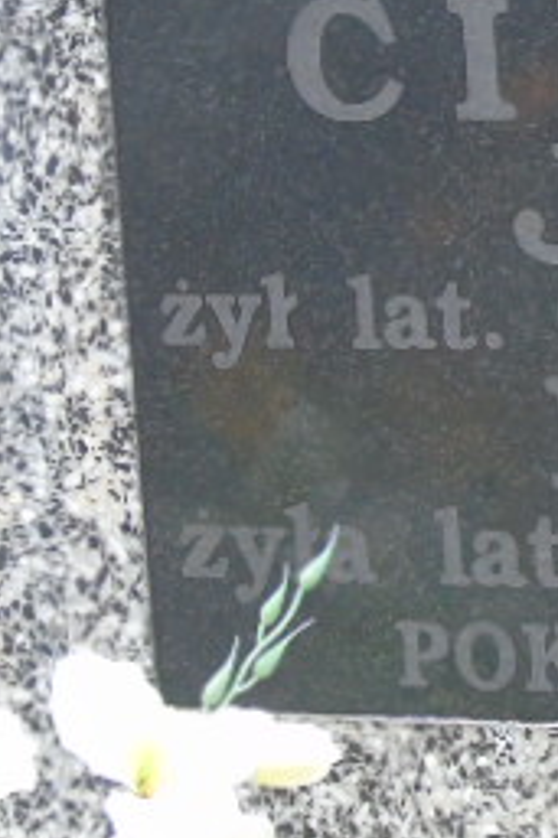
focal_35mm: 368
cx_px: 884
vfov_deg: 5.6
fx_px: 8567
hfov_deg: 3.7
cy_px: 245
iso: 400
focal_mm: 25
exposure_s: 1/100
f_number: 4.7
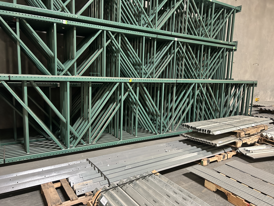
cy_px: 103
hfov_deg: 67.3
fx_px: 206
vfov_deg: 53.1
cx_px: 137
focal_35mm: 26
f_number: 1.5
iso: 500
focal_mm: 5.7
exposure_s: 1/60
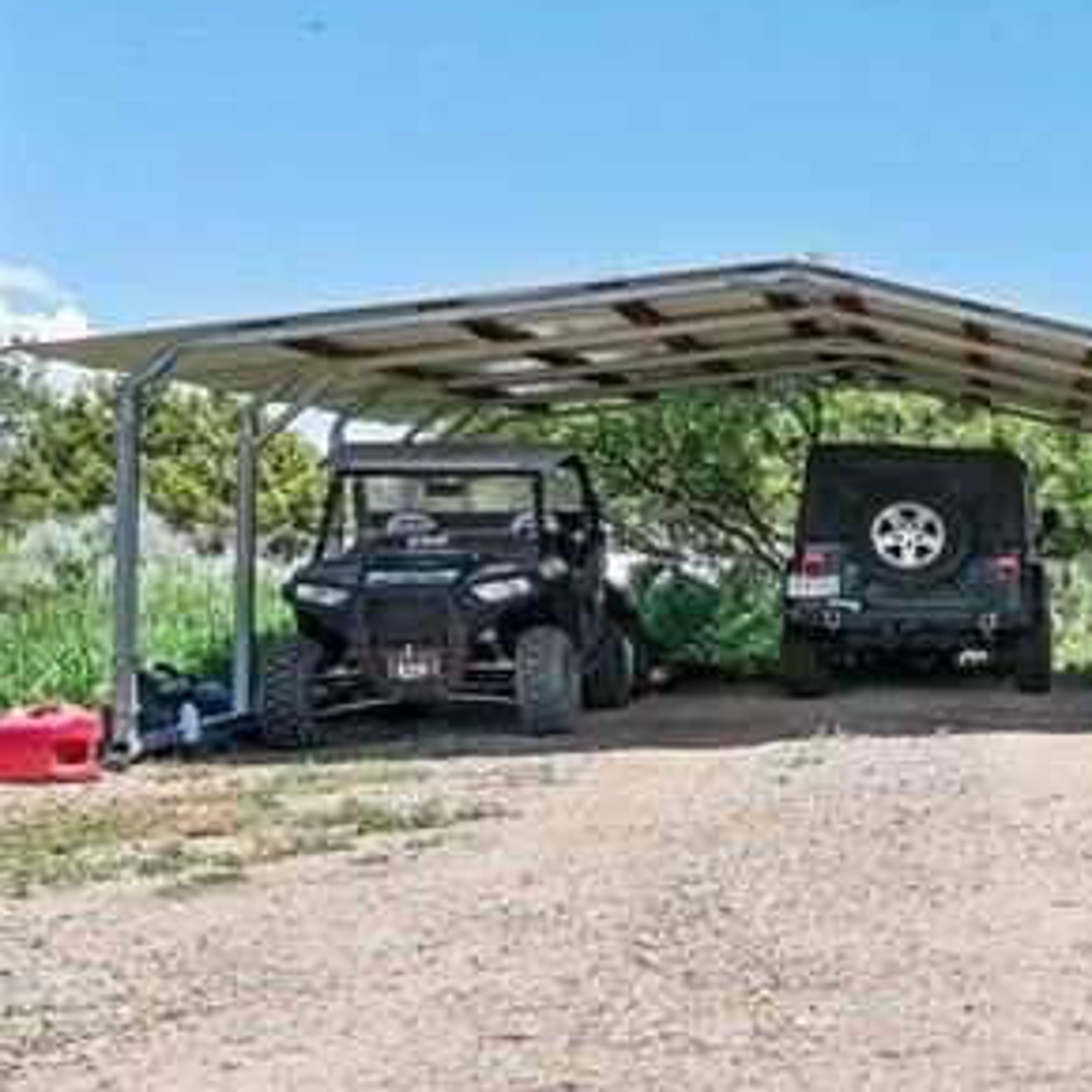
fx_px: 1713
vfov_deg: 35.3
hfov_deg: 22.4
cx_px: 1924
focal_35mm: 48
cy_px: 634
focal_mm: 16
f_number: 8
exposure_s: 1/250
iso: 400
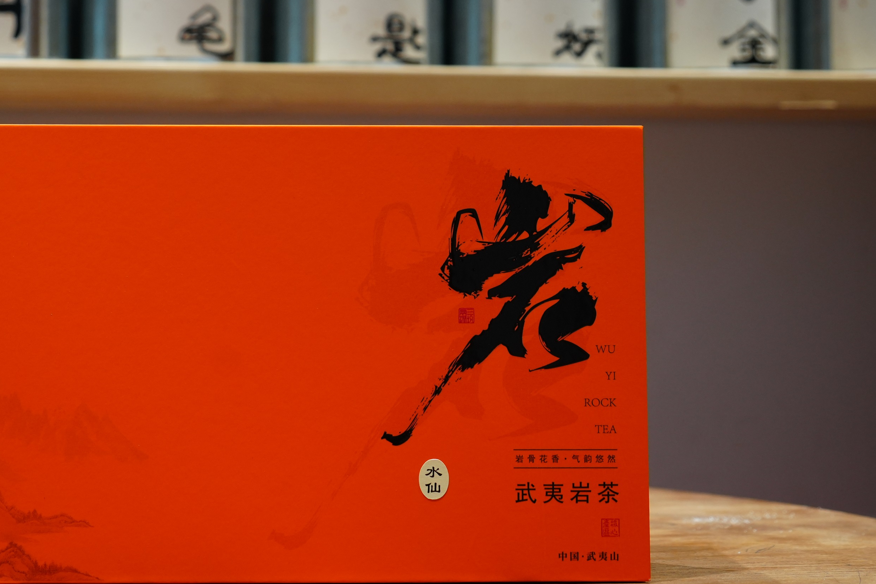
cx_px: 306
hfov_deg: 27.6
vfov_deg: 18.6
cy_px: 165
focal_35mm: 73
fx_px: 1776
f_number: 4
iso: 1250
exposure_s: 1/125
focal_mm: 45
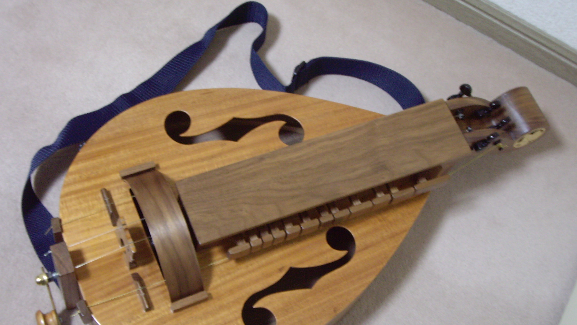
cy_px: 190
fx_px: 918
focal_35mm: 60
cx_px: 288
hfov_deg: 34.9
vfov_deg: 20.0
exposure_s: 1/6
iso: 200
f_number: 3.3
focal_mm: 9
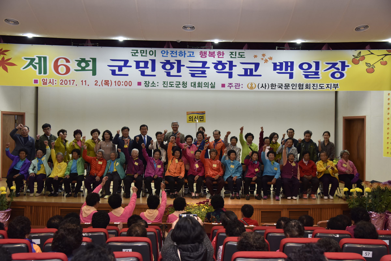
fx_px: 434
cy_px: 130
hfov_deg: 48.5
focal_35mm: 40
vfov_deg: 33.4
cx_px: 196
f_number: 5
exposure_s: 1/100
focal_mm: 40
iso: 1000
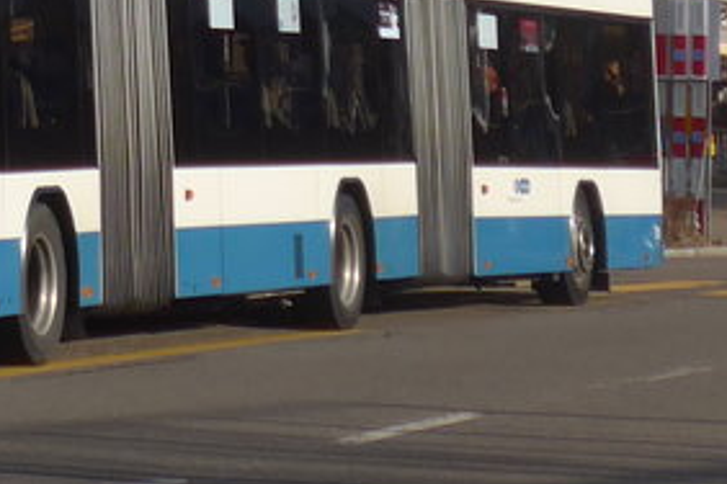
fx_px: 5533
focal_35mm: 274
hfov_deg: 7.3
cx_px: -526
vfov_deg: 4.9
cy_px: -628
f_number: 3.7
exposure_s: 1/1300
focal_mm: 12.7
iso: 80
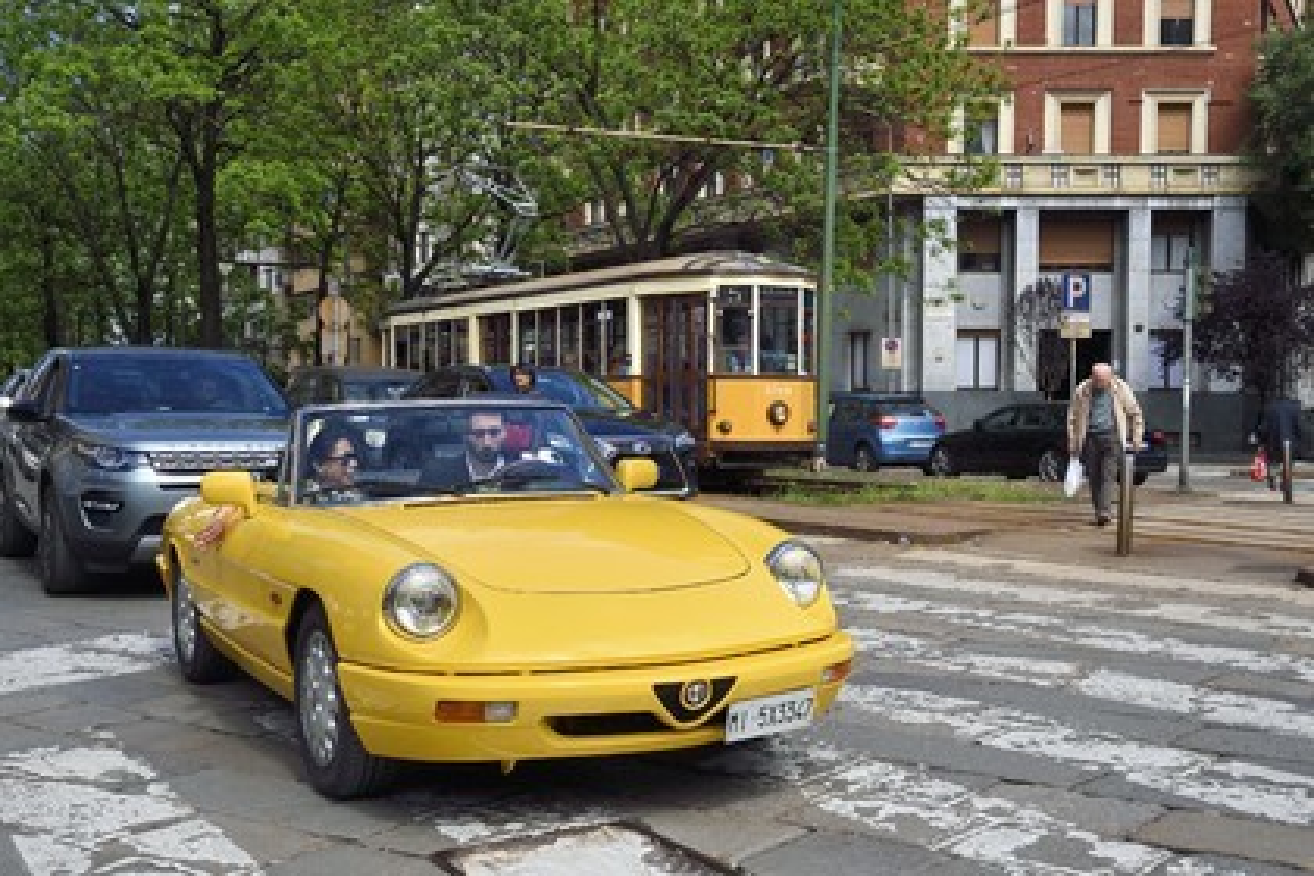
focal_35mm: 40
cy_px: 438
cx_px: 657
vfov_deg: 33.4
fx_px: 1460
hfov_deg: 48.5
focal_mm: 40
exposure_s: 1/500
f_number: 13
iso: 400
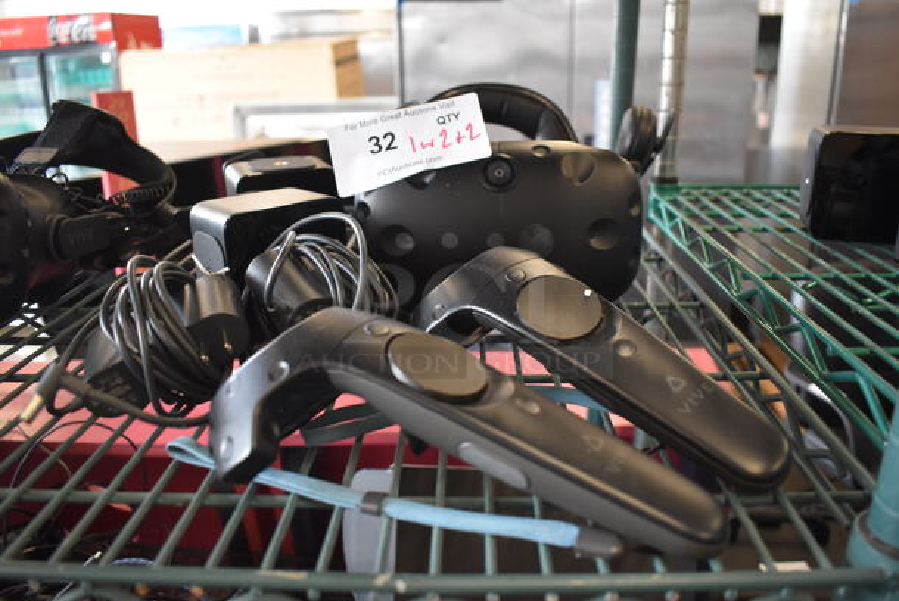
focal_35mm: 30
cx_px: 450
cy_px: 300
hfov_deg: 61.9
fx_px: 750
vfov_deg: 43.7
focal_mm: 20
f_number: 3.5
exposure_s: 1/125
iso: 2000
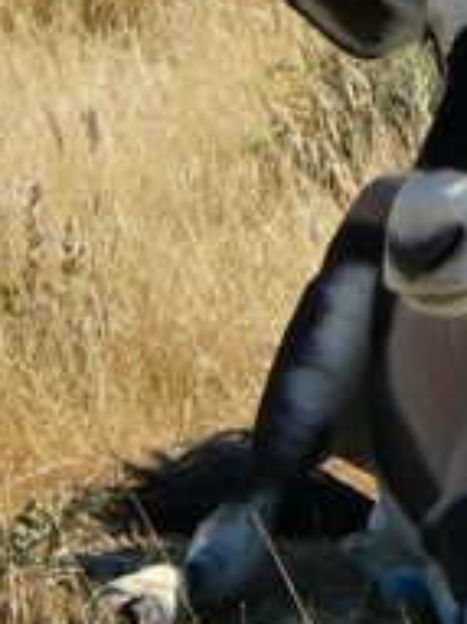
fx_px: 11147
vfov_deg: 3.2
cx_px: 596
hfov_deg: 2.4
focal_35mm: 619
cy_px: 39
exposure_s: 1/500
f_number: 5.2
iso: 80
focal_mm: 39.2
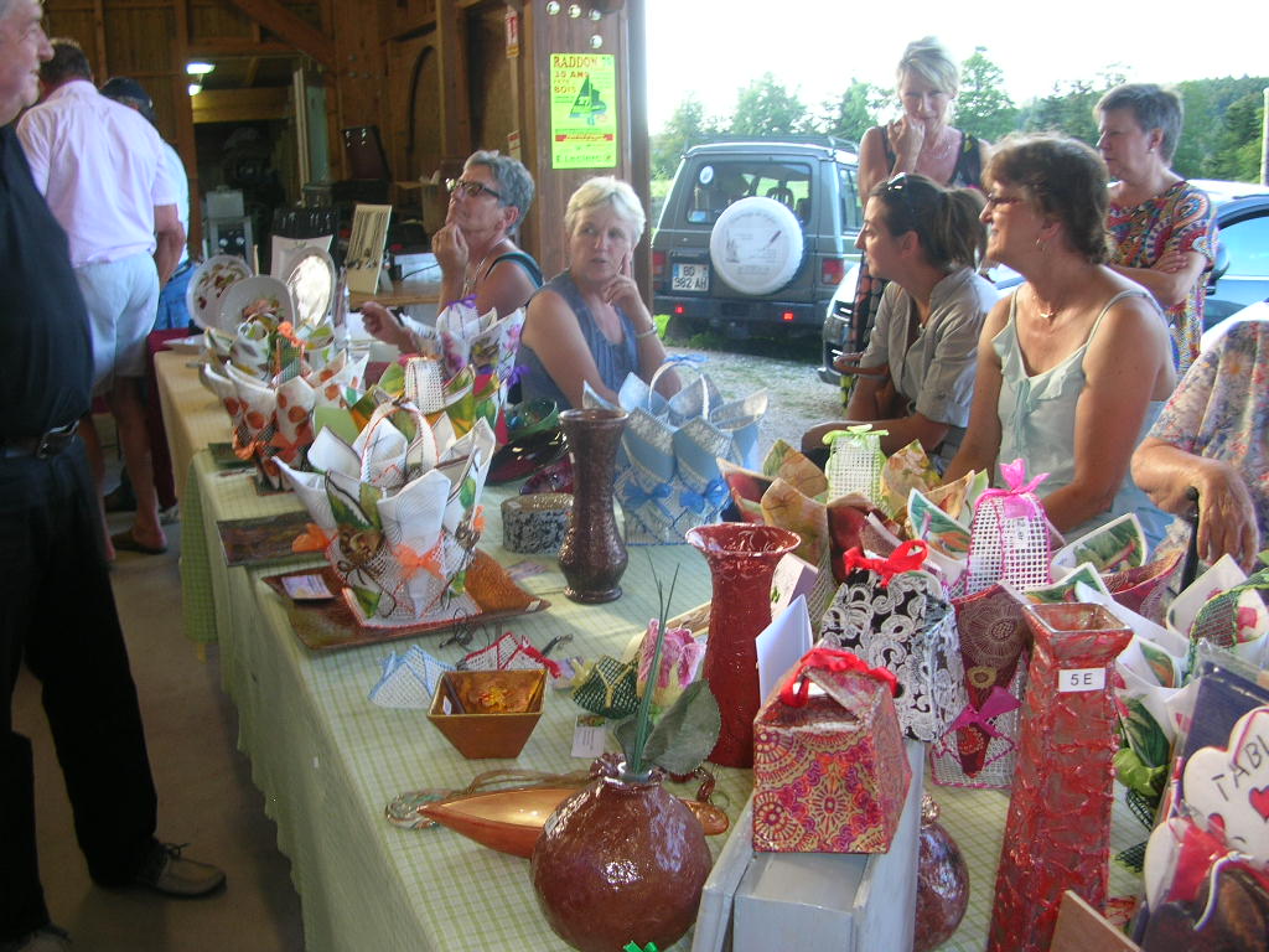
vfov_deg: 40.7
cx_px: 634
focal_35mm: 35
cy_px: 476
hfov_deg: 52.6
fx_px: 1283
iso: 50
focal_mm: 5.8
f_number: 2.8
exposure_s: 1/30
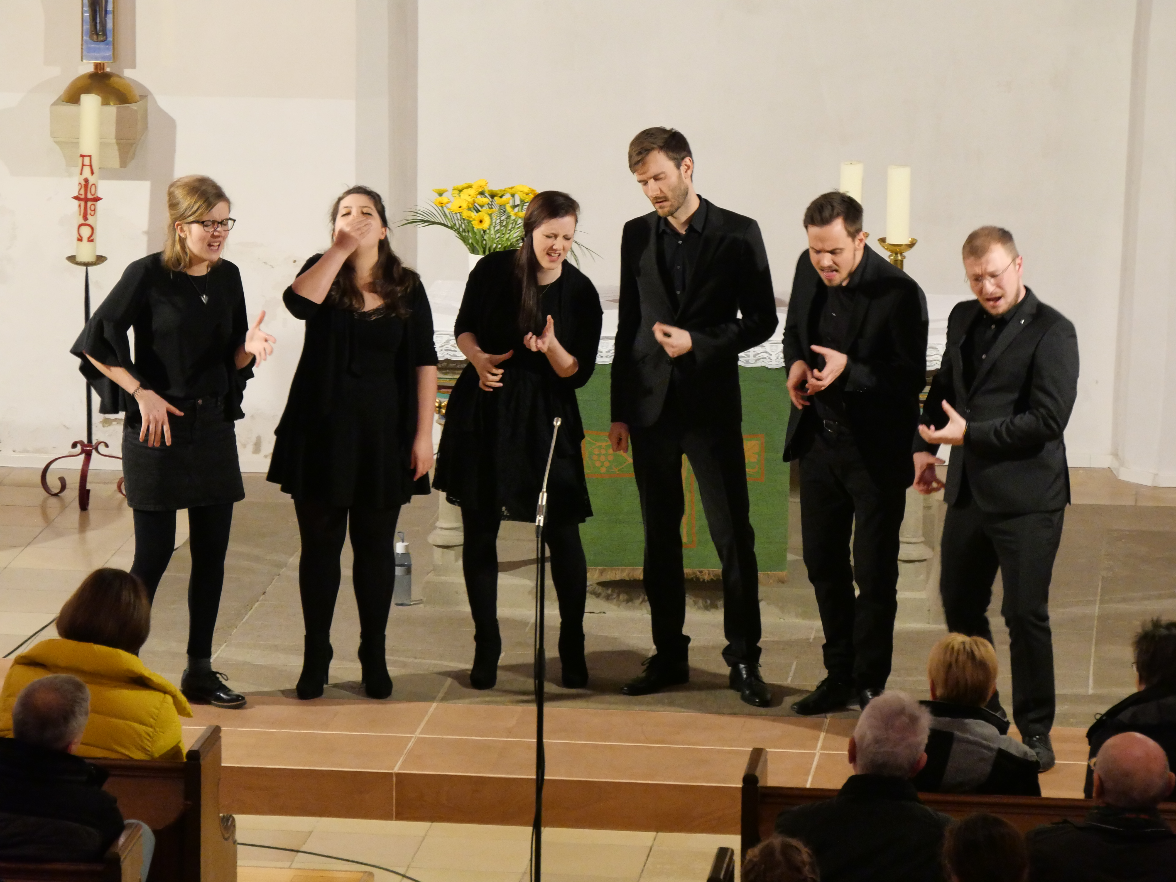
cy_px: 441
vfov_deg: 9.6
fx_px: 5232
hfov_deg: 12.8
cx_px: 588
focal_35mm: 154
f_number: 5.4
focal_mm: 77
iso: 3200
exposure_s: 1/20
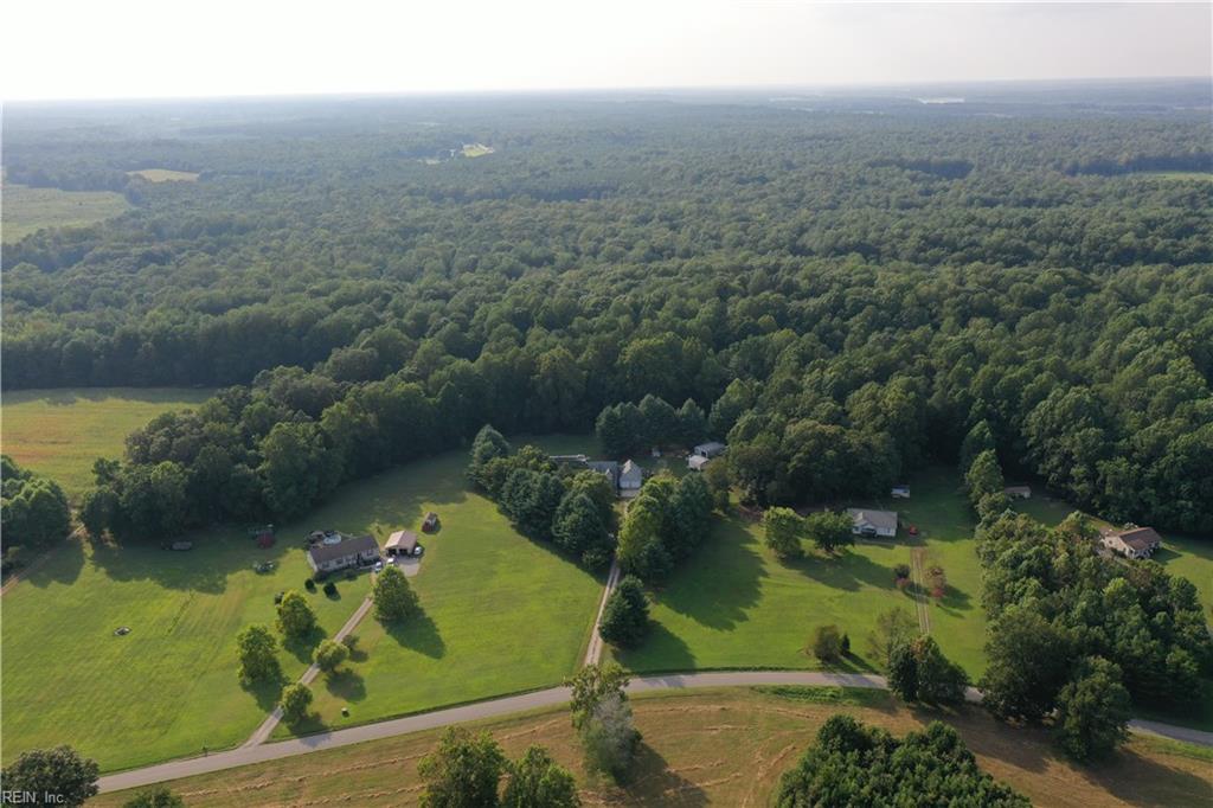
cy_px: 404
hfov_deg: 65.5
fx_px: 943
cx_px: 606
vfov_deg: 46.4
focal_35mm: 28
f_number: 4.5
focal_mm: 10.26
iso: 100
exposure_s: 1/120
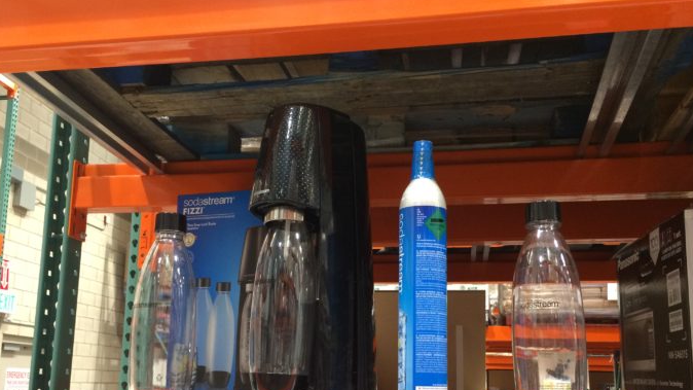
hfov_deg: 55.3
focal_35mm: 36
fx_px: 661
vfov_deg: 32.4
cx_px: 340
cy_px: 273
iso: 160
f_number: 2.2
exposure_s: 1/30
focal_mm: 4.15
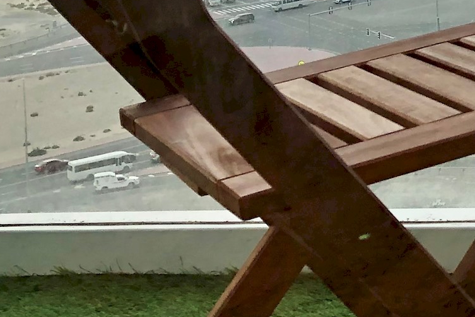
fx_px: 1544
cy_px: -253
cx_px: 783
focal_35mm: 117
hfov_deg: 15.6
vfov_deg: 10.9
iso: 25
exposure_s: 1/120
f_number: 1.8
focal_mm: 3.99
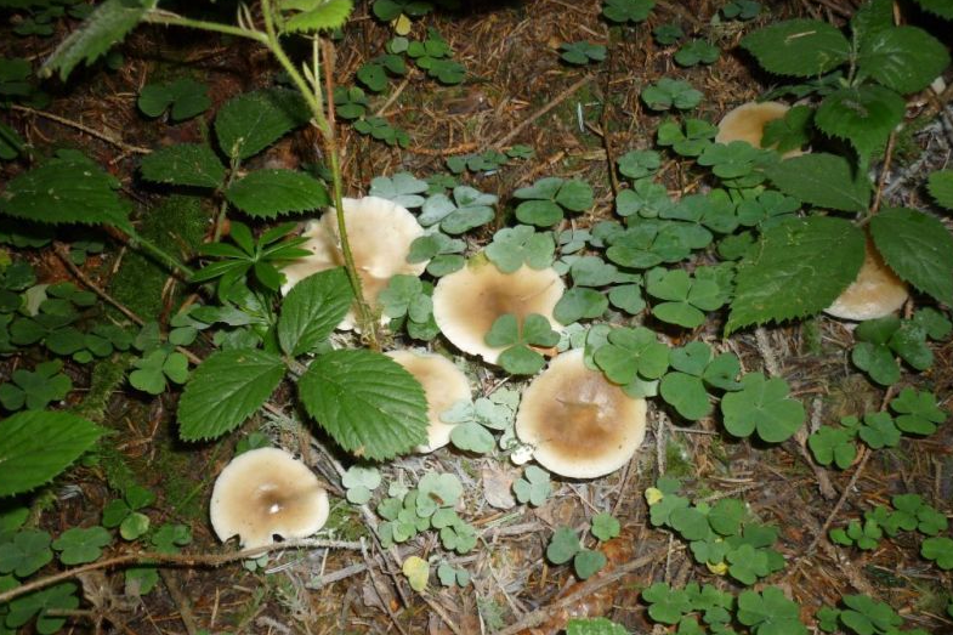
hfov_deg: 54.4
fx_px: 926
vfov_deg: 37.8
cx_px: 472
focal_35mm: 35
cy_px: 339
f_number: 2.8
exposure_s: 1/125
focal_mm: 5.5
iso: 100
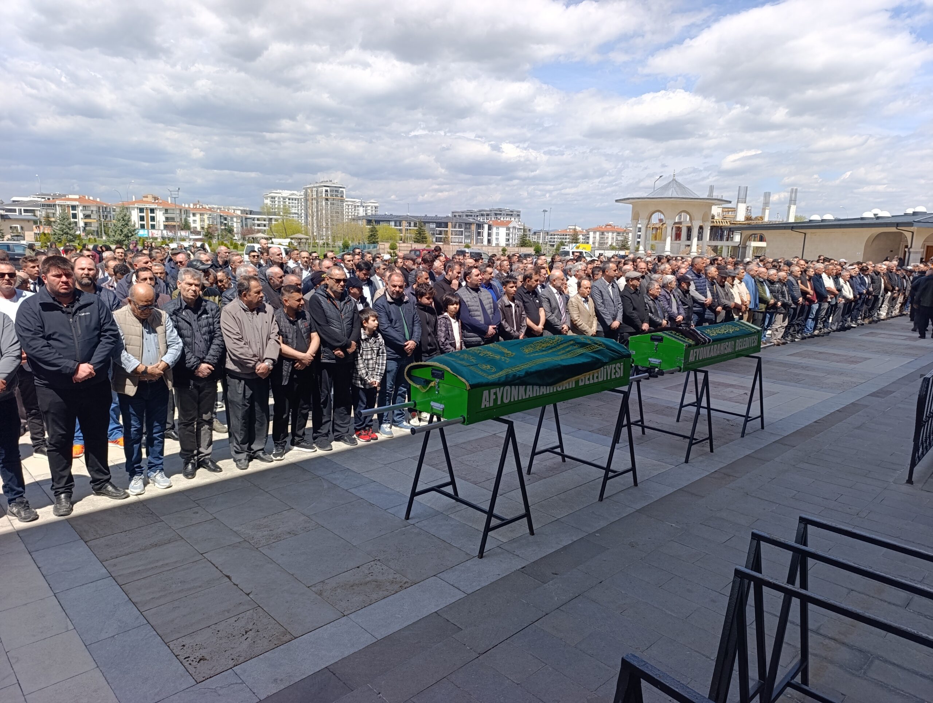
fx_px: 621
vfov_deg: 59.0
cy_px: 352
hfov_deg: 73.8
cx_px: 466
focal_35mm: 23
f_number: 1.6
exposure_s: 1/621
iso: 50
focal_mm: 6.14
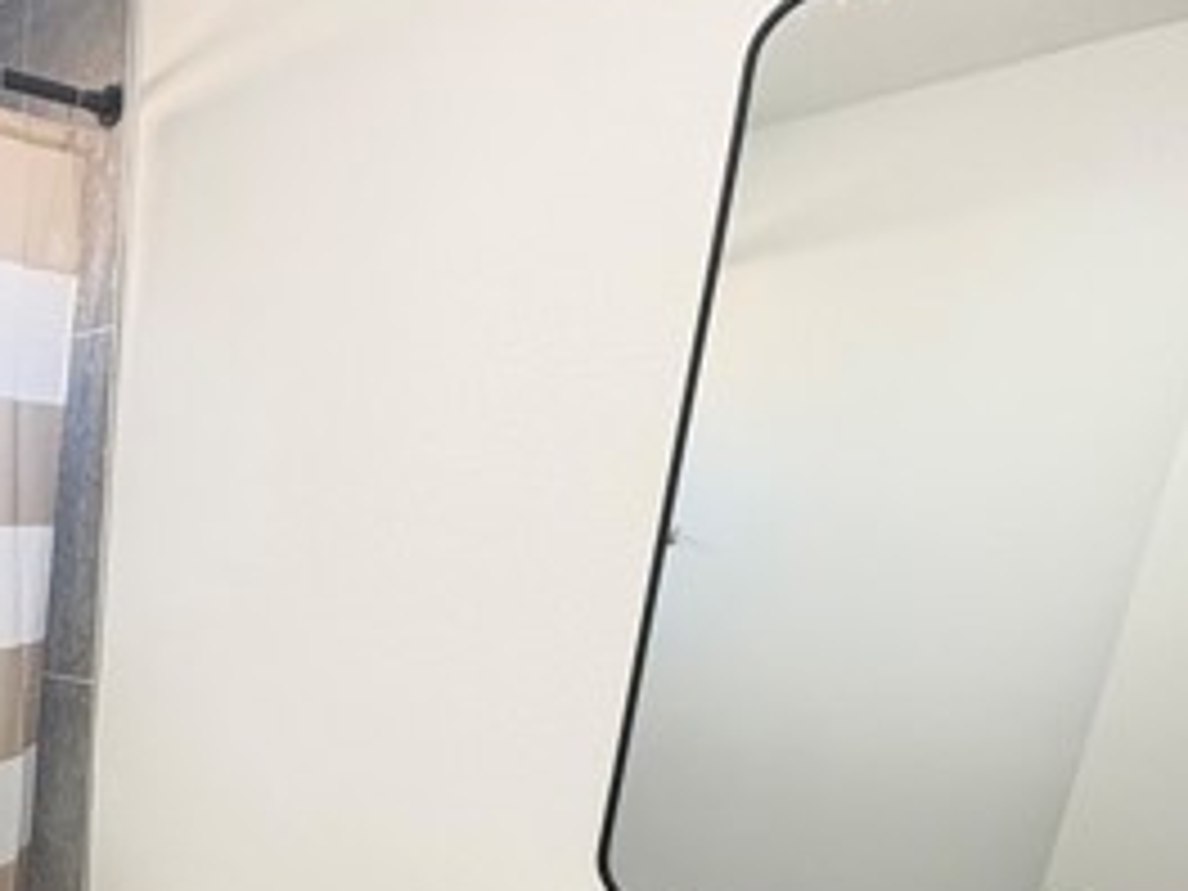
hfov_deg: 46.7
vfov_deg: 37.5
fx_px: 1167
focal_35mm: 34
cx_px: 50
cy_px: 882
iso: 250
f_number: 2.2
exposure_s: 1/60
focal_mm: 2.22
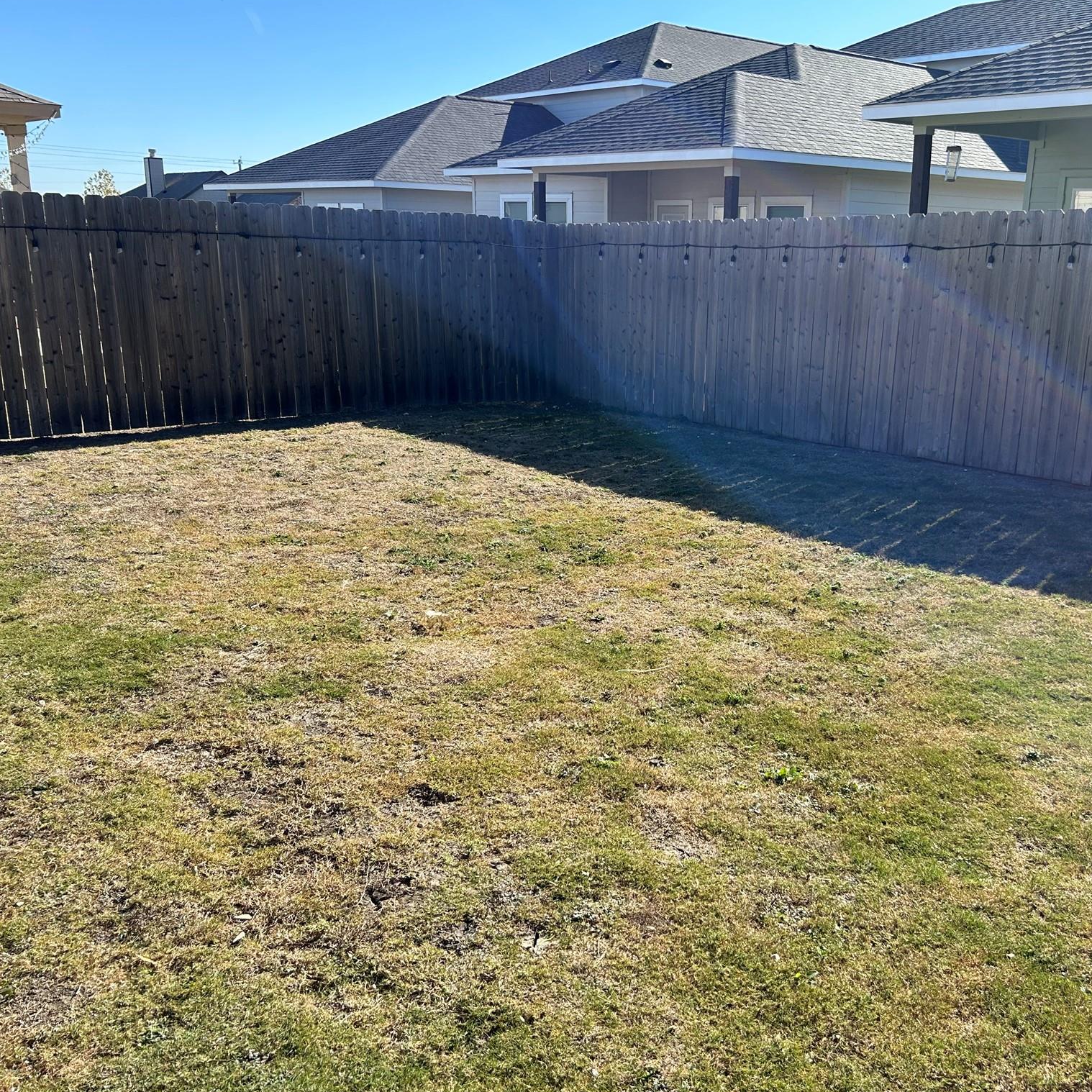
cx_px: 668
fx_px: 1106
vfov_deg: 52.5
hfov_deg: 52.1
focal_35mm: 31
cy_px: 542
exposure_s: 1/1972
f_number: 1.5
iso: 50
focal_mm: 5.7
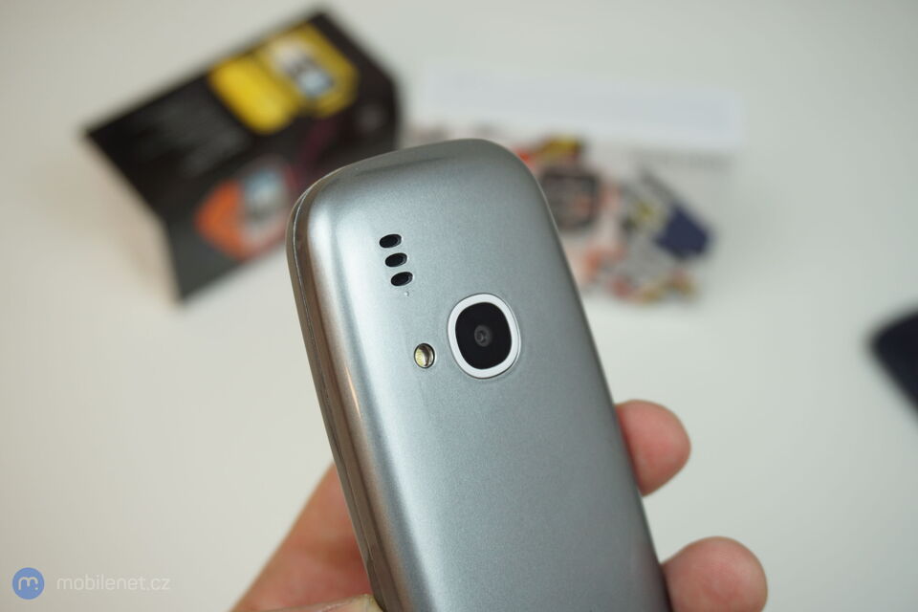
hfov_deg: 43.6
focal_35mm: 45
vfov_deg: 29.9
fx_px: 1147
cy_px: 306
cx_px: 459
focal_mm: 30
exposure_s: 1/60
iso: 250
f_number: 5
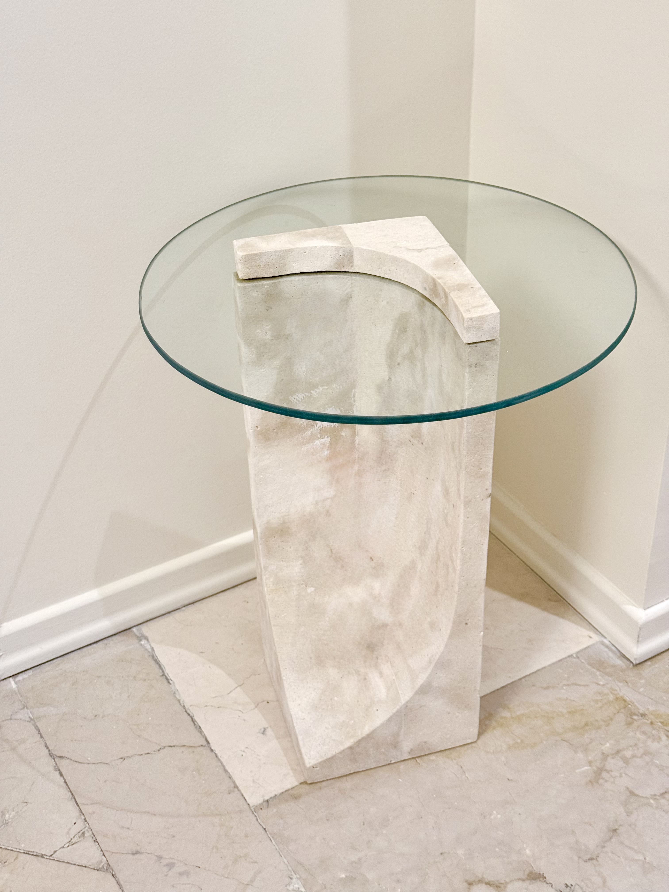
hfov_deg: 30.3
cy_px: 446
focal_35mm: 48
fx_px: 1237
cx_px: 334
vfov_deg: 39.7
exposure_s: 1/50
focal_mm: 6.76
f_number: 1.78
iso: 64
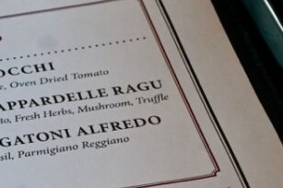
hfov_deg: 10.7
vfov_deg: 7.4
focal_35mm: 185
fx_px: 1453
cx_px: -141
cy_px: 192
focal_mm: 31.5
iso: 1000
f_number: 5
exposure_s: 1/125
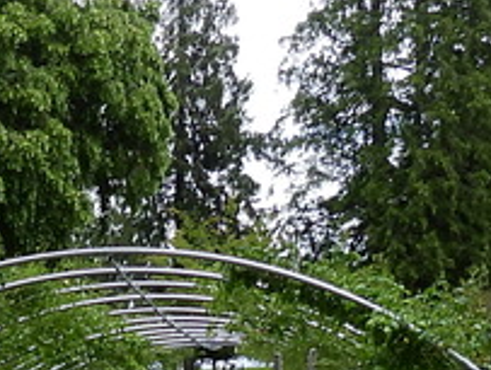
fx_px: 2146
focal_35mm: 151
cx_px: -264
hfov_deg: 12.4
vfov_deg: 9.3
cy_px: 730
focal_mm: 4.3
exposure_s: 1/1000
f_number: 2.8
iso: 100
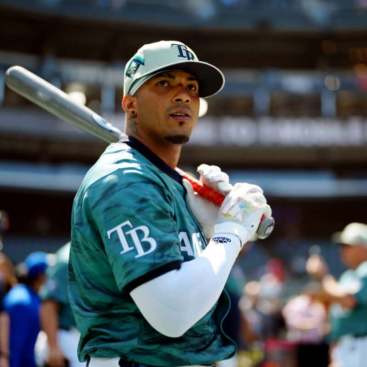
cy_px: 184
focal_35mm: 64
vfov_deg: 26.9
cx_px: 232
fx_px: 768
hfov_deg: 26.8
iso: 100
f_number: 1.2
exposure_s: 1/2500
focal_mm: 50
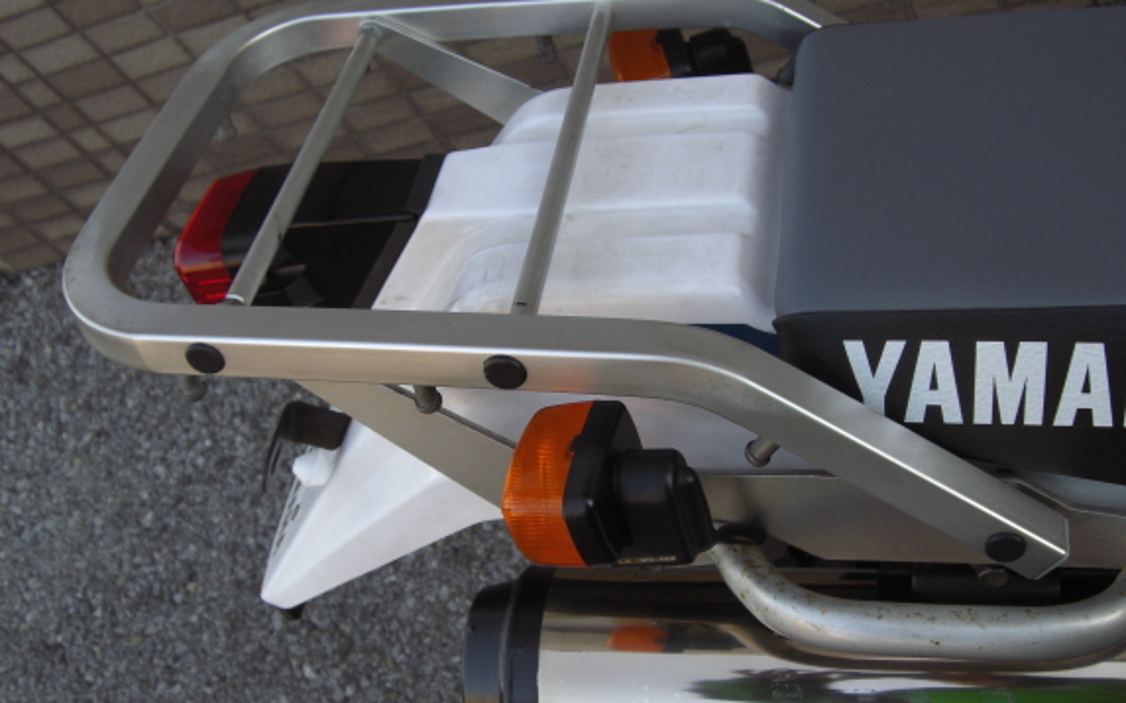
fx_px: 1381
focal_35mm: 45
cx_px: 591
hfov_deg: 44.4
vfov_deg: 28.6
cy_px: 357
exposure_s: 1/80
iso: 64
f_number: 2.7
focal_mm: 6.2
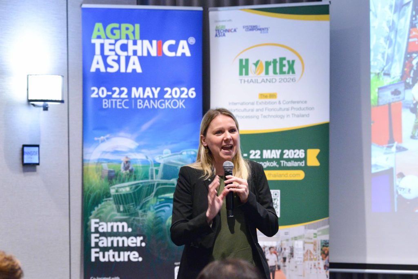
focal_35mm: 125
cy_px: 140
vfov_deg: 11.0
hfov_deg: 16.4
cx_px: 209
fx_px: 1452
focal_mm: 125
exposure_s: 1/160
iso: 6400
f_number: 5.6
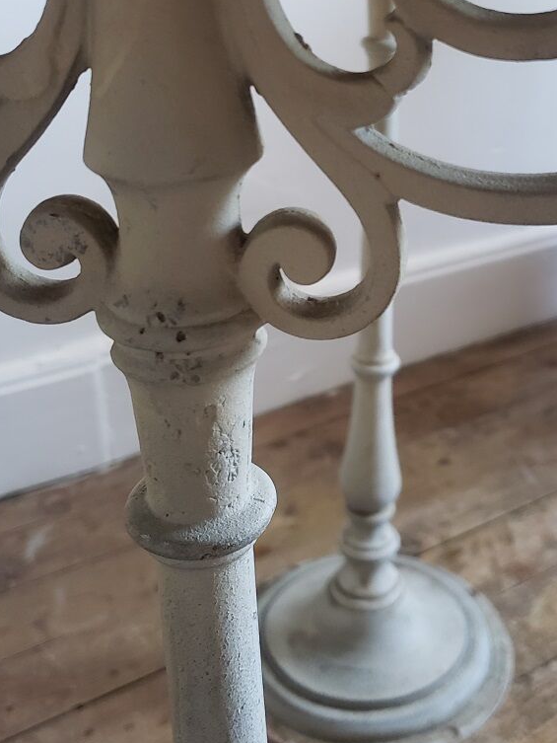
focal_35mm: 46
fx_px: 987
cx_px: 357
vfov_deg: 40.6
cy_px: 235
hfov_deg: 31.4
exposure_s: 1/27
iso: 250
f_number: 1.5
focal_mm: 4.3
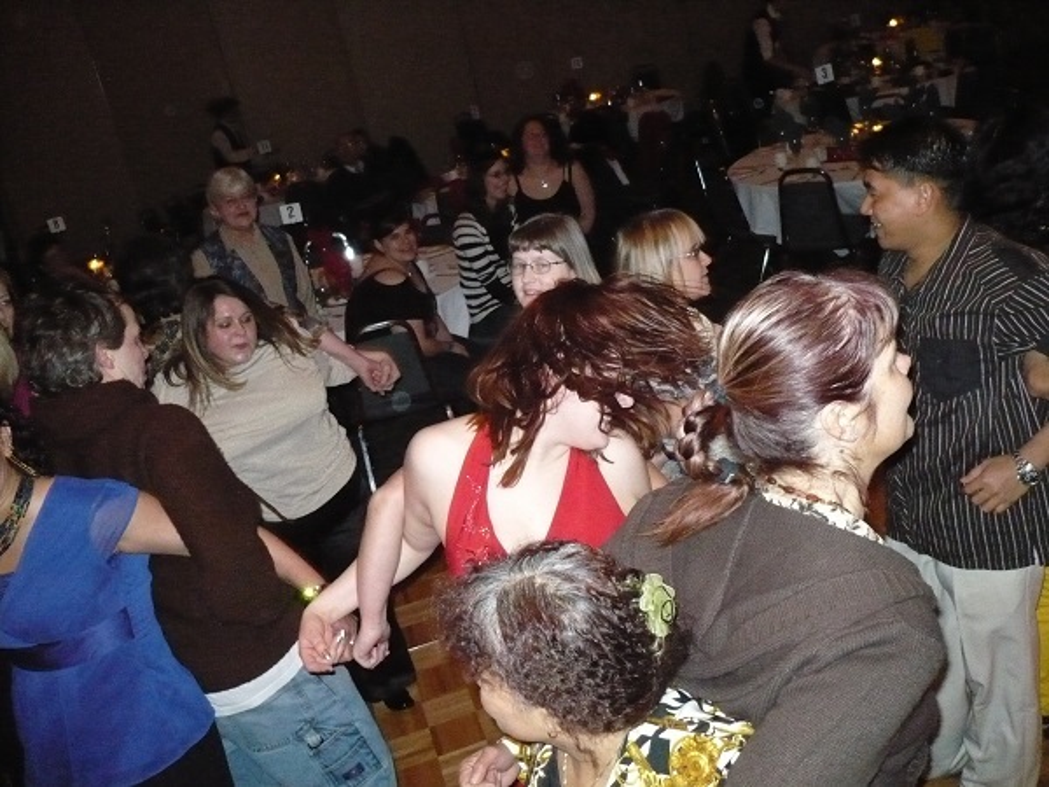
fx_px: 1061
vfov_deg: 40.7
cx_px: 524
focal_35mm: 35
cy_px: 394
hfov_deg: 52.6
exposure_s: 1/30
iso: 800
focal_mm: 5.8
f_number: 2.8
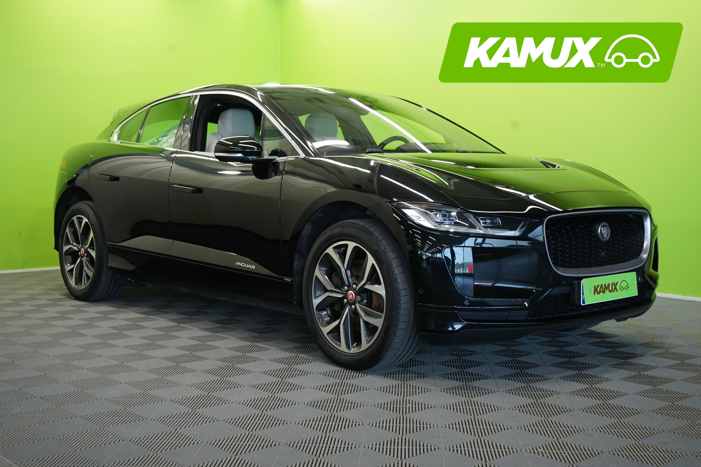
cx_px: 350
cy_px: 234
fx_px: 876
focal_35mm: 45
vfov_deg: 29.9
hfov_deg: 43.6
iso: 640
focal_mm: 45
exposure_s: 1/30
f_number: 6.3
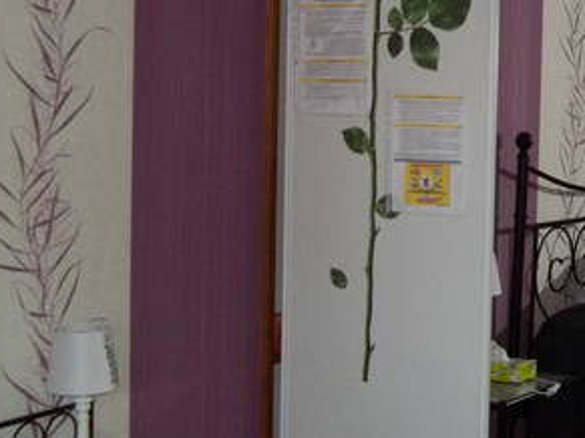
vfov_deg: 17.0
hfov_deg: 21.4
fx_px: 1470
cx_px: 641
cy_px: 193
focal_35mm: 87
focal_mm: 5.7
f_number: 2.9
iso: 160
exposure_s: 1/30
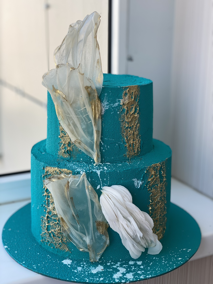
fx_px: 427
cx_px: 106
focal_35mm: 52
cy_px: 142
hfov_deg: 28.0
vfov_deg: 36.8
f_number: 2
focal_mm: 6
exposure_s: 1/266
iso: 20
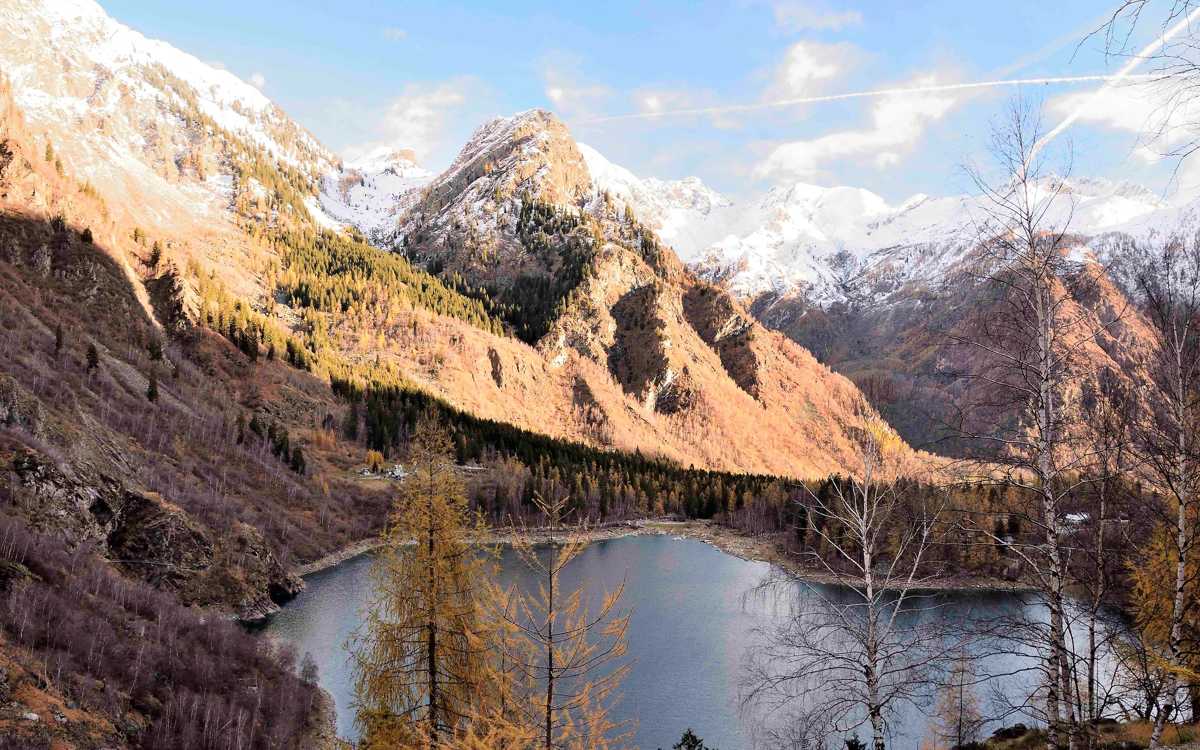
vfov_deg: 43.1
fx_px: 948
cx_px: 615
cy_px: 400
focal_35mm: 29
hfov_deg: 64.6
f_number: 8
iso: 400
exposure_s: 1/60
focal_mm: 18
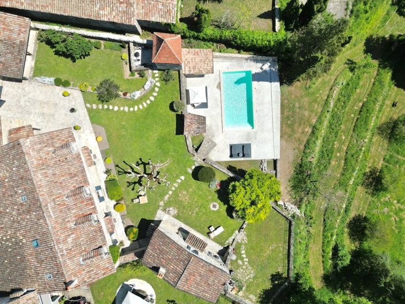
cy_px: 152
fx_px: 281
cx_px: 202
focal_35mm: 24
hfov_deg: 71.6
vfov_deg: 56.8
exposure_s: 1/5000
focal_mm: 6.72
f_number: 1.7
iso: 150
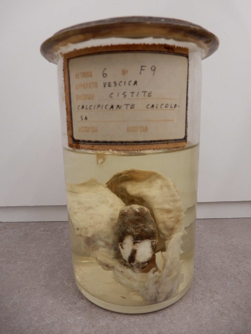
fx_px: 232
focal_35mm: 24
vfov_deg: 71.6
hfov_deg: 56.8
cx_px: 126
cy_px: 167
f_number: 3.4
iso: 160
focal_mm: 4.3
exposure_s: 1/30
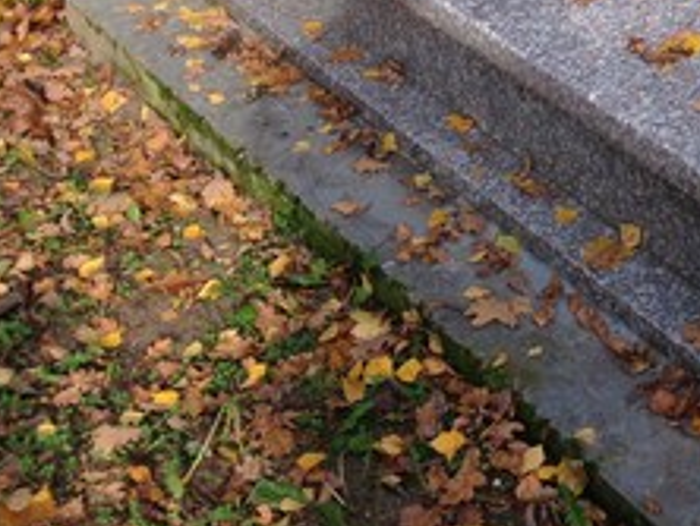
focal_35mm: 95
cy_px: -142
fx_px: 1923
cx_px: 735
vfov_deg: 14.9
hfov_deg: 19.9
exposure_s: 1/463
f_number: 2.4
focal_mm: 4.12
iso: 50
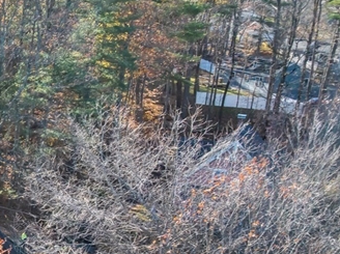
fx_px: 736
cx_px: -176
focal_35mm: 75
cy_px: 242
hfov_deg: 21.6
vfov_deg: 19.1
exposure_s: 1/120
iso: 400
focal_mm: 12.29
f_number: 2.8
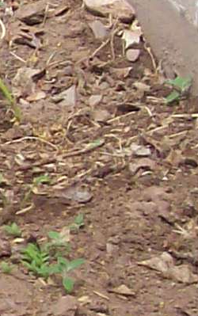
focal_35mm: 272
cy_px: 133
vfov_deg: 7.7
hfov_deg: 4.7
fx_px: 2344
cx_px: -356
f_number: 2.7
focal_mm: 6
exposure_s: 1/631
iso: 80
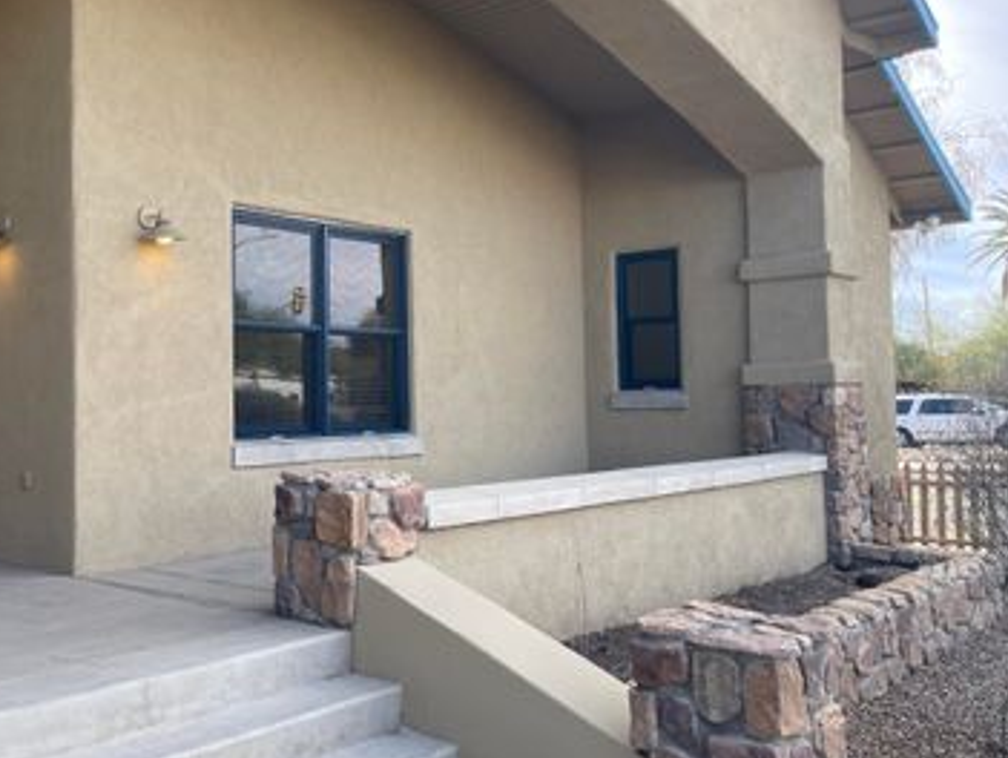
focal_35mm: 37
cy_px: 343
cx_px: 304
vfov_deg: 38.7
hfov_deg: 48.9
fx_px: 1079
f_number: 1.6
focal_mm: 4.2
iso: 32
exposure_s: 1/619
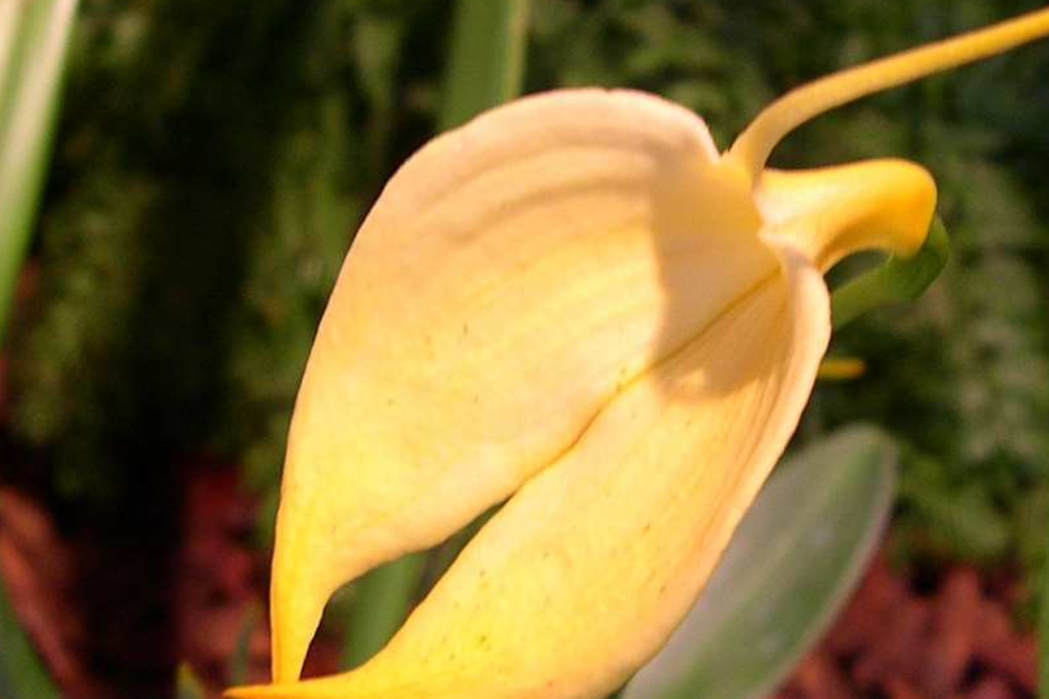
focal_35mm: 59
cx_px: 765
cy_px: 342
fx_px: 1719
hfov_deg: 33.4
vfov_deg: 23.0
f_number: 2.8
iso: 100
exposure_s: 1/12
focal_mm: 8
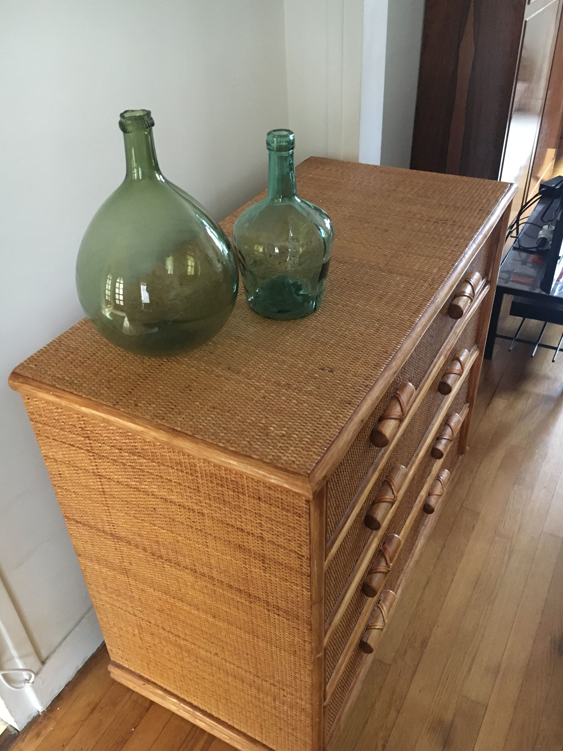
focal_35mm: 30
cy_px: 388
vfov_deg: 60.0
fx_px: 651
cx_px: 273
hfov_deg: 46.8
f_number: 2.2
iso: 400
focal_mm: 4.15
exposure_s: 1/17
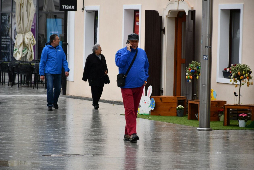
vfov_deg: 7.0
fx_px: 1376
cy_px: 85
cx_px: 127
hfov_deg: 10.5
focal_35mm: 195
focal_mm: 130
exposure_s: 1/250
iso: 360
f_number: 5.6
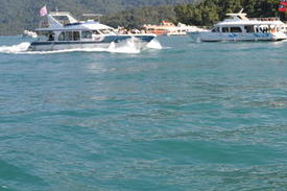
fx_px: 574
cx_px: 196
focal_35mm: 72
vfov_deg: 18.7
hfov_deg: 27.9
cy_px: 42
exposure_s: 1/800
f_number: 3.5
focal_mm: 22
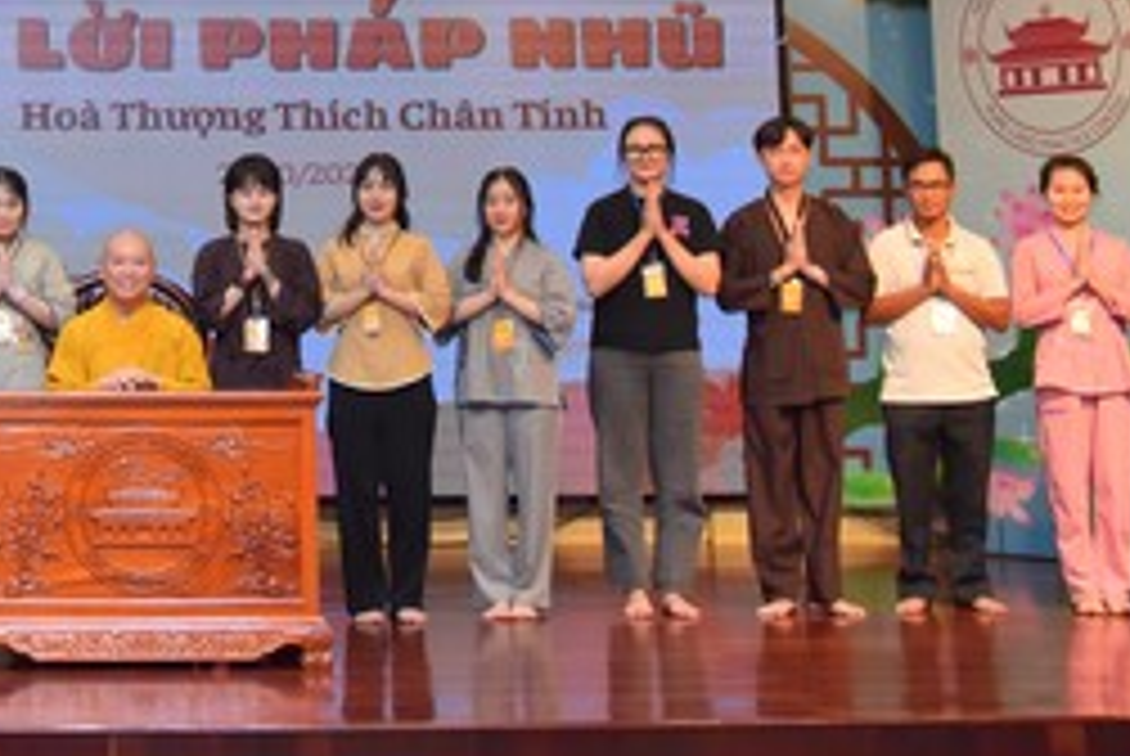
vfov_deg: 15.1
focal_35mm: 88
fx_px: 2765
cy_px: -126
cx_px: 95
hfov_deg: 22.5
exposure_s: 1/160
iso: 1250
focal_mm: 34
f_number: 4.5
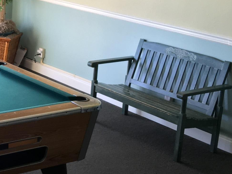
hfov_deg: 21.1
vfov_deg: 16.6
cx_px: -15
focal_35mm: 89
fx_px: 596
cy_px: 79
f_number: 2.2
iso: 50
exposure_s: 1/30
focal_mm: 4.15
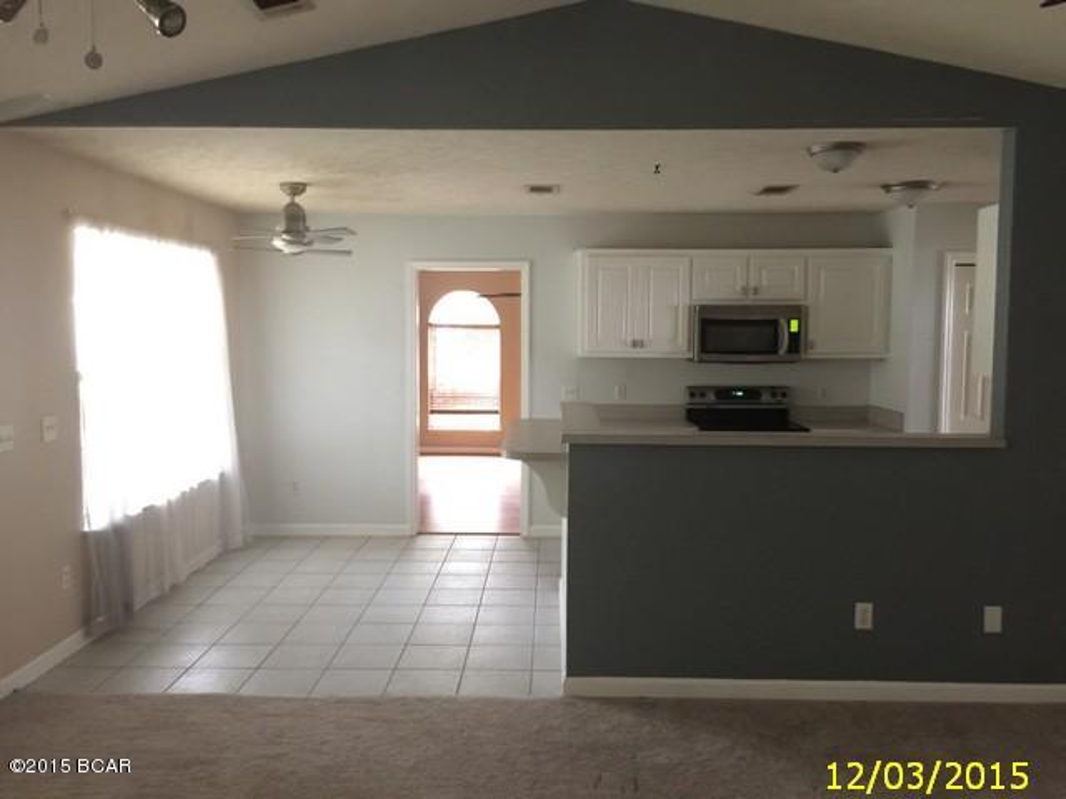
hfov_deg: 61.7
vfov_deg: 48.2
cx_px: 533
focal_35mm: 29
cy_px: 400
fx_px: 893
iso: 125
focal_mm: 4.15
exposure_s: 1/4
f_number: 2.2
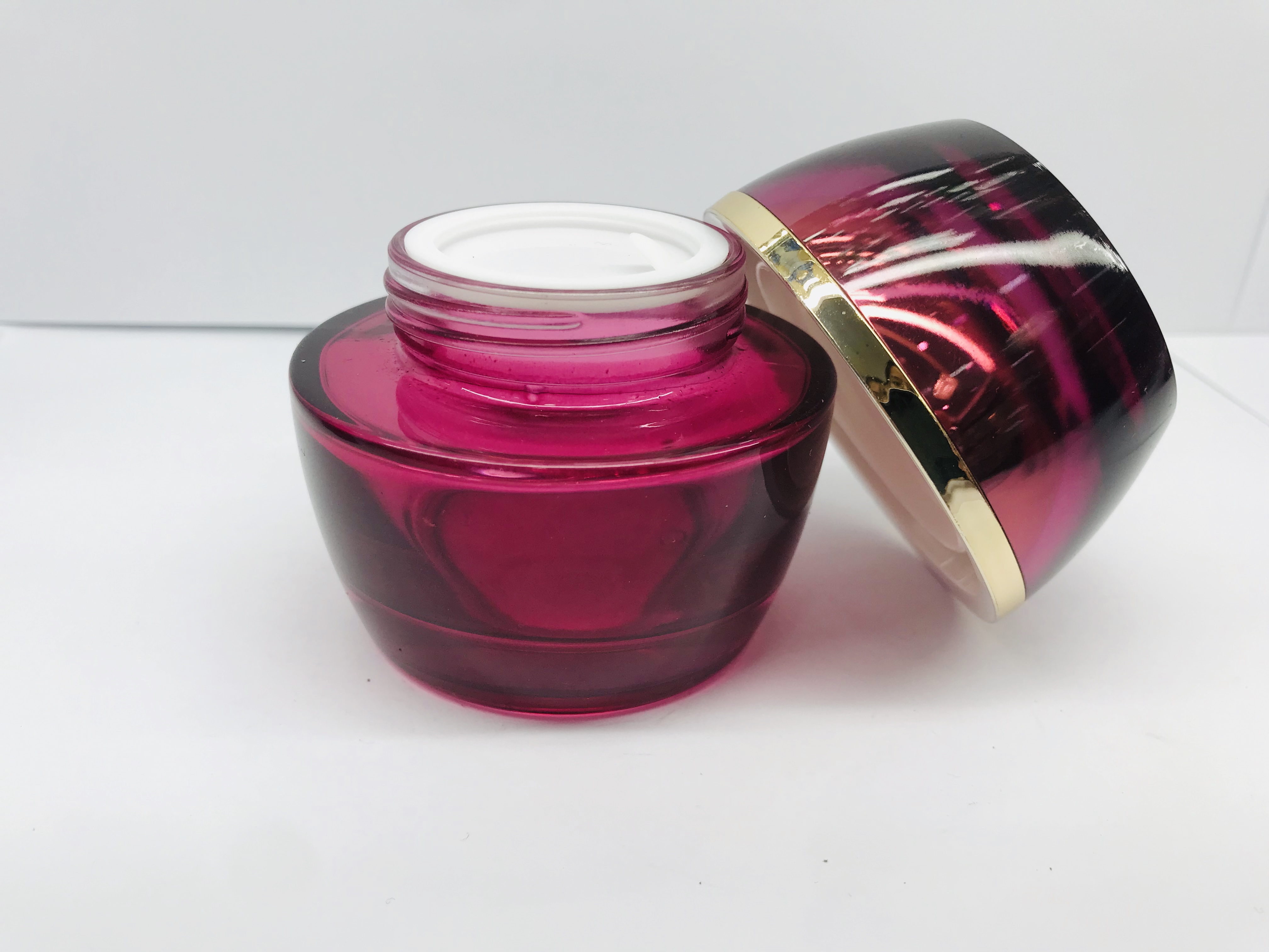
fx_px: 1026
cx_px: 634
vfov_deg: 49.7
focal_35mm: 28
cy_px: 476
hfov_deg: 63.4
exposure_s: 1/219
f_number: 1.8
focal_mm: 3.99
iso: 20
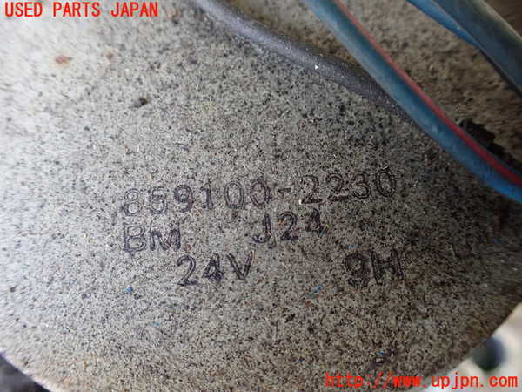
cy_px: 196
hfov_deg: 60.0
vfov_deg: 46.8
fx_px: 452
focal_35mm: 30
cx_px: 261
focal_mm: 5.4
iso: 800
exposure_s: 1/80
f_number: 2.3
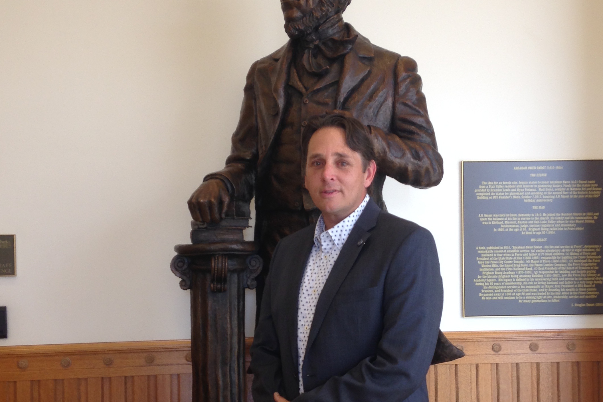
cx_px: 326
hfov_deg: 37.5
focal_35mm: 53
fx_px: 888
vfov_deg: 25.4
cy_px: 254
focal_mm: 4.12
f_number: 2.4
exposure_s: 1/20
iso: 50
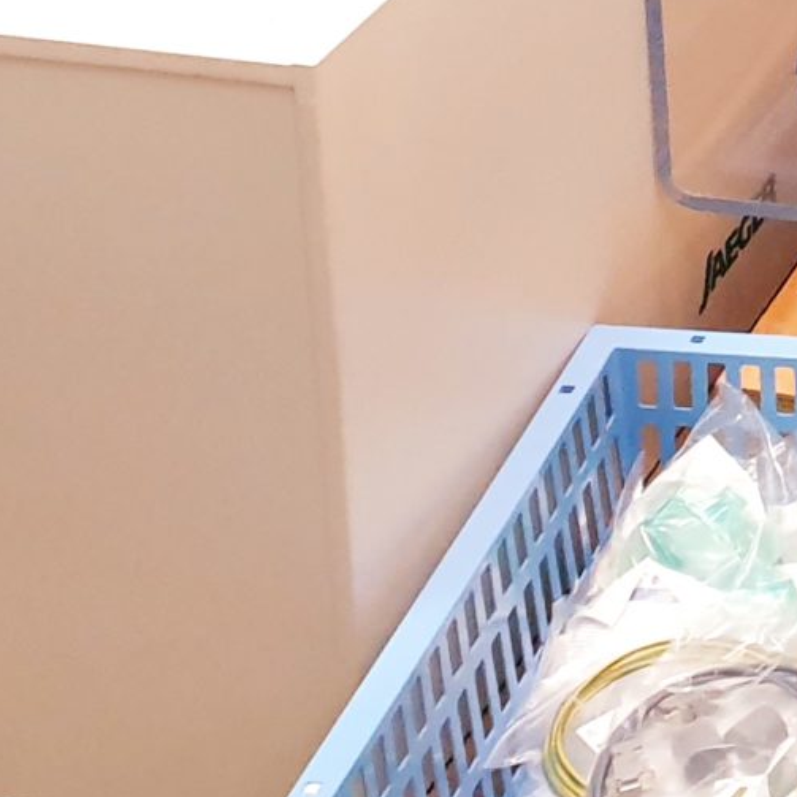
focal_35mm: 117
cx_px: 1714
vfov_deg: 13.7
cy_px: -515
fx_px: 3048
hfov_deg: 12.6
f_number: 2.4
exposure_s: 1/50
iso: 200
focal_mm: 4.3
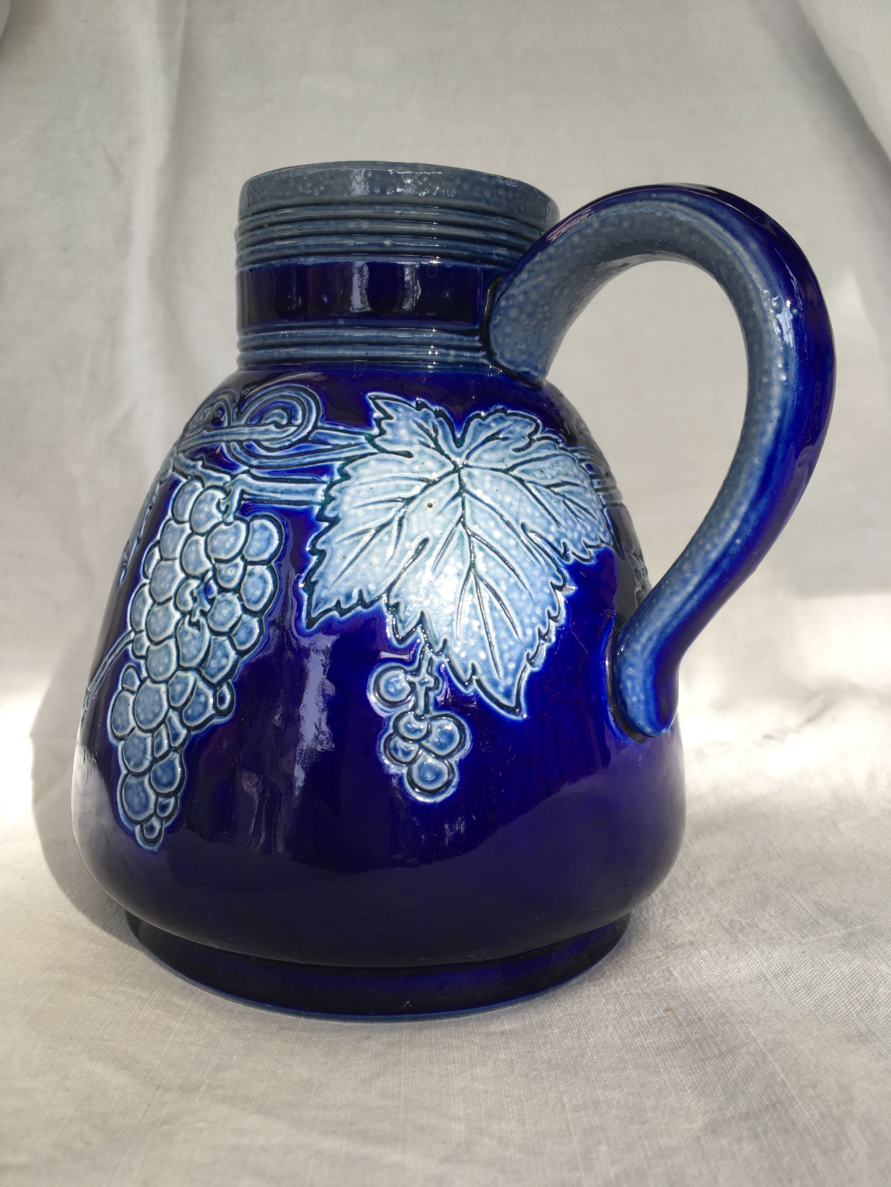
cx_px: 446
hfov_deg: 48.2
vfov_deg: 61.7
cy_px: 594
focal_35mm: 29
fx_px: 995
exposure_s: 1/213
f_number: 2.2
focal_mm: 4.15
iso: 25
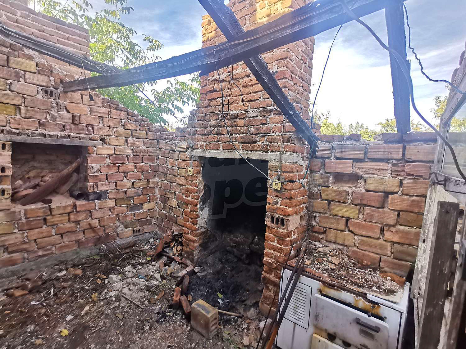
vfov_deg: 74.7
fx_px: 229
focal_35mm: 17
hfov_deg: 91.0
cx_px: 233
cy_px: 174
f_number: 2.2
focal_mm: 2.23
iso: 50
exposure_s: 1/99.9
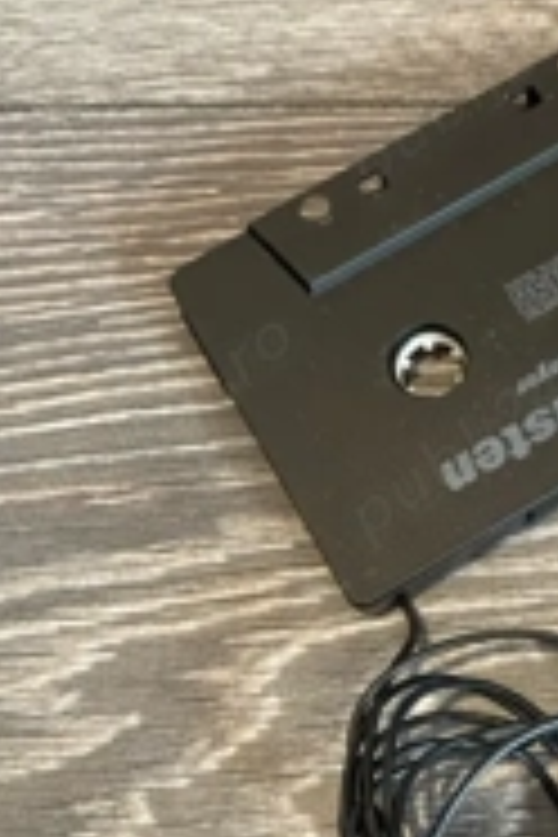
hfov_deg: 22.3
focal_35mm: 58
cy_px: 482
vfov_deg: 34.4
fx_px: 1348
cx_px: 585
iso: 250
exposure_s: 1/60
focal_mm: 4.25
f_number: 1.8
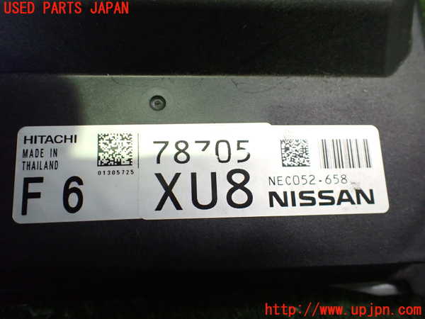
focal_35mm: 30
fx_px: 368
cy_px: 160
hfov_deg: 60.0
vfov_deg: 46.8
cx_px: 212
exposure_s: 1/60
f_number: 2.3
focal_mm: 5.4
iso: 800
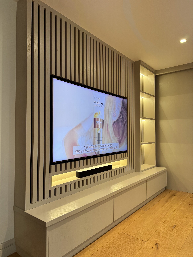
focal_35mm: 24
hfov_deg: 56.8
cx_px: 96
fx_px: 178
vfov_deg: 71.6
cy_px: 128
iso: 160
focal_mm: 6.76
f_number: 1.78
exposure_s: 1/100
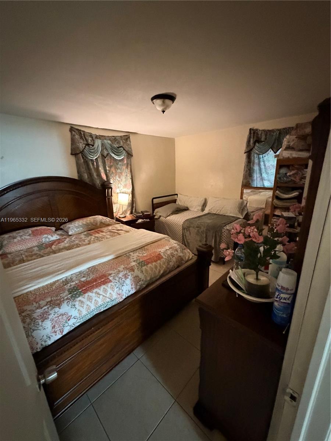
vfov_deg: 102.1
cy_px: 220
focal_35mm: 14
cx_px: 166
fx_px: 178
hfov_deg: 85.7
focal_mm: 2.22
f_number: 2.2
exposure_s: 1/40
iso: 1600
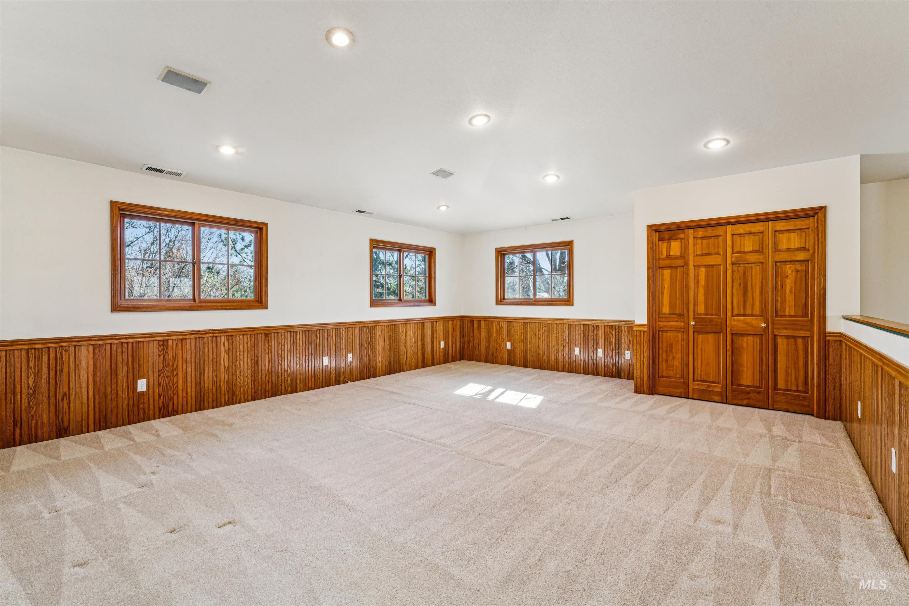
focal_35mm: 16
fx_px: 404
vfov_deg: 73.7
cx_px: 454
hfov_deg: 96.7
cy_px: 303
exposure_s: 1/8
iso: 400
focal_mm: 16
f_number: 13
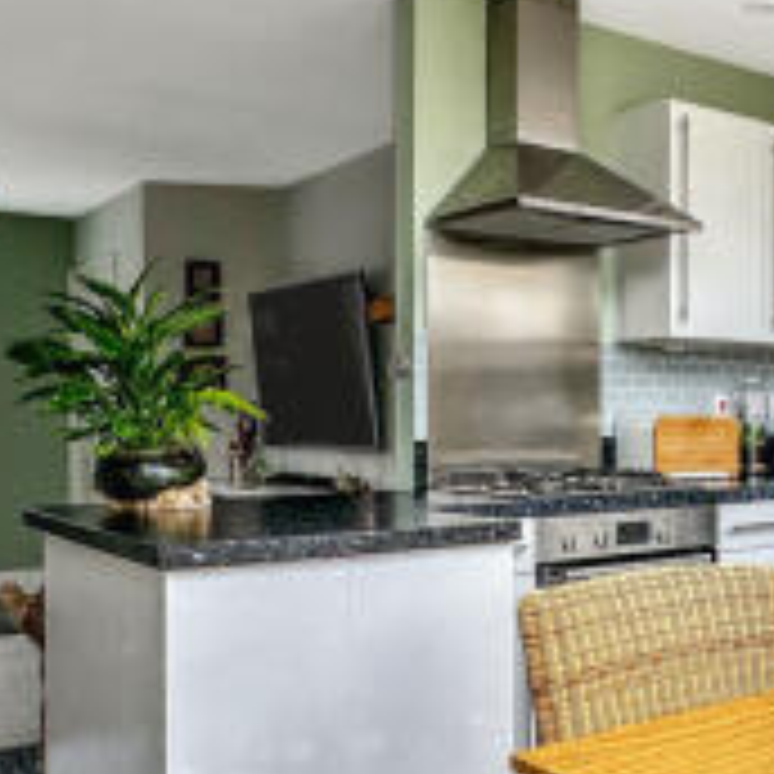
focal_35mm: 42
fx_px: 1062
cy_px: 628
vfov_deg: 38.4
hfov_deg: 35.9
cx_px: 785
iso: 40
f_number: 2.2
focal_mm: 2.22
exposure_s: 1/125
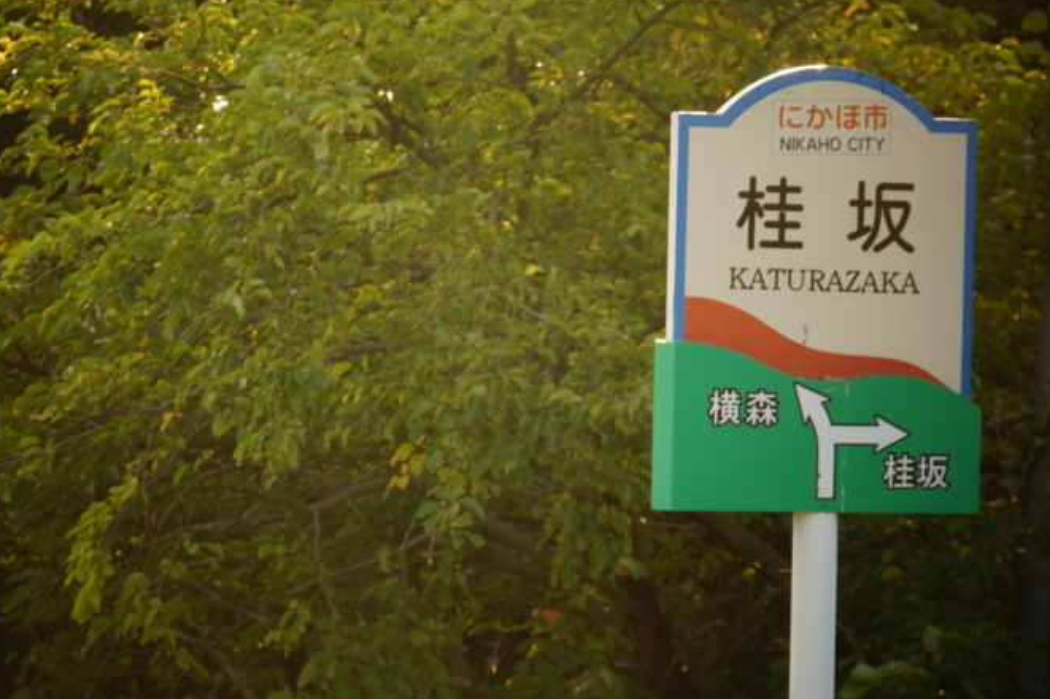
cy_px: 325
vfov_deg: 3.8
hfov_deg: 5.7
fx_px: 10582
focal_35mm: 363
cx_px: 437
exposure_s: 1/80
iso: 250
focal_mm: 200
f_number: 13
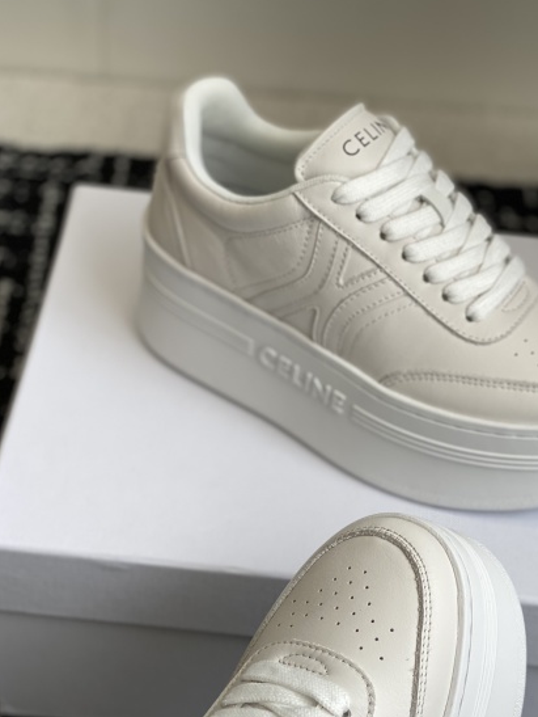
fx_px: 1573
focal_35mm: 76
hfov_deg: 19.3
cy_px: 515
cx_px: 370
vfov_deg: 25.4
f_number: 2
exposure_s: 1/393
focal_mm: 6
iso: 20
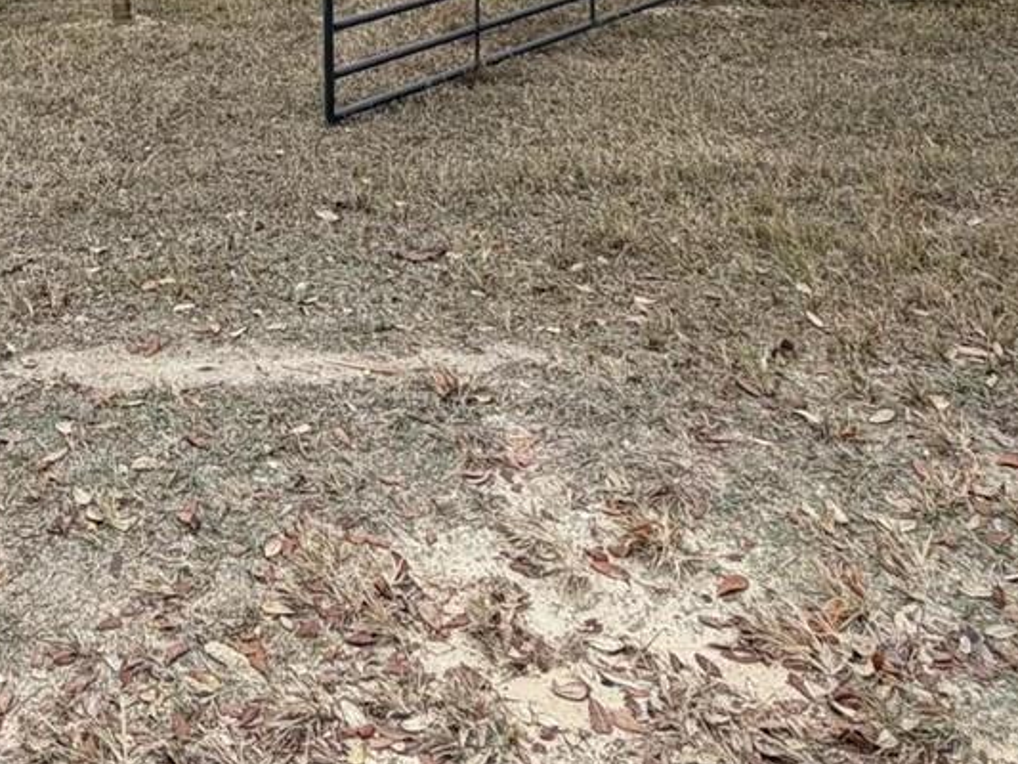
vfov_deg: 28.4
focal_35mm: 42
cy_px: -220
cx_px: 191
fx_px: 1235
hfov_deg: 42.6
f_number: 2.2
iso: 32
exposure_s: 1/770
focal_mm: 2.22
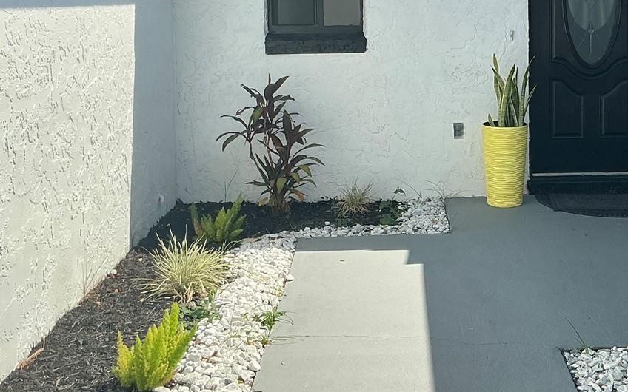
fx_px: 958
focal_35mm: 56
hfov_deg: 35.6
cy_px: 47
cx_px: 461
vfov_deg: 22.6
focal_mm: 3
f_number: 1.8
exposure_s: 1/1451
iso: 25
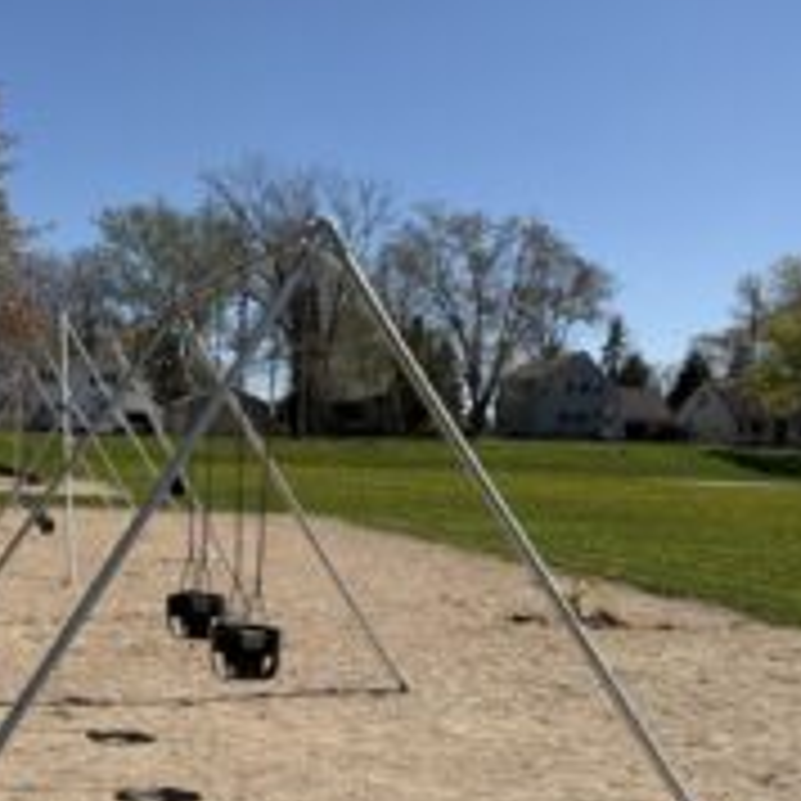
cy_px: 536
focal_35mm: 43
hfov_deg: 36.5
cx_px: 68
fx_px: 1126
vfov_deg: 38.7
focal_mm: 6.76
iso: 80
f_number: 1.78
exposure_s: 1/6173
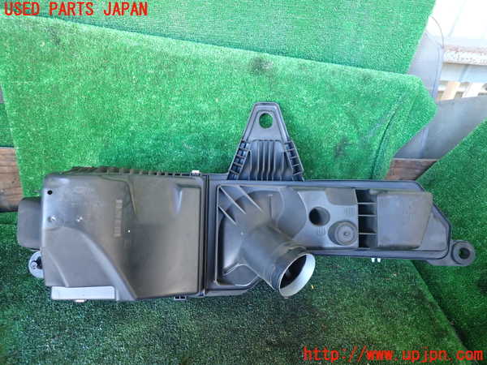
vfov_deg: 54.9
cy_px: 182
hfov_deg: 69.4
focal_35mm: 25
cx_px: 244
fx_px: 352
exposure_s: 1/30
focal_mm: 4.5
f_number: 2
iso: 320
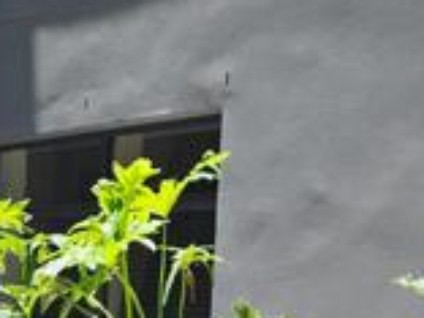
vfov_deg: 12.2
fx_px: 1445
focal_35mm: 118
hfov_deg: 14.7
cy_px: 408
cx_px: -334
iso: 80
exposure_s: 1/3185
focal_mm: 6.3
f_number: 1.7
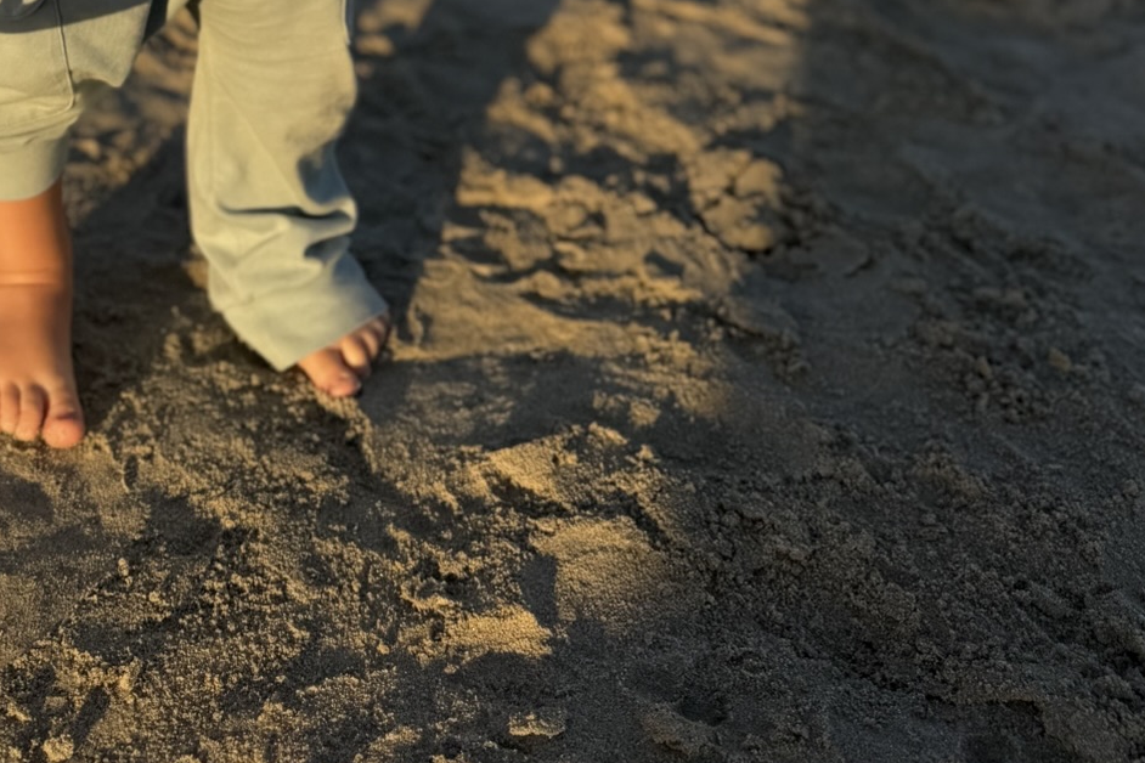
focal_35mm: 53
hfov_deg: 36.7
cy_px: -324
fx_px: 1686
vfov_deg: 21.9
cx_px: 304
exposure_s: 1/2525
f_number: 1.78
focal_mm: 6.76
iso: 80
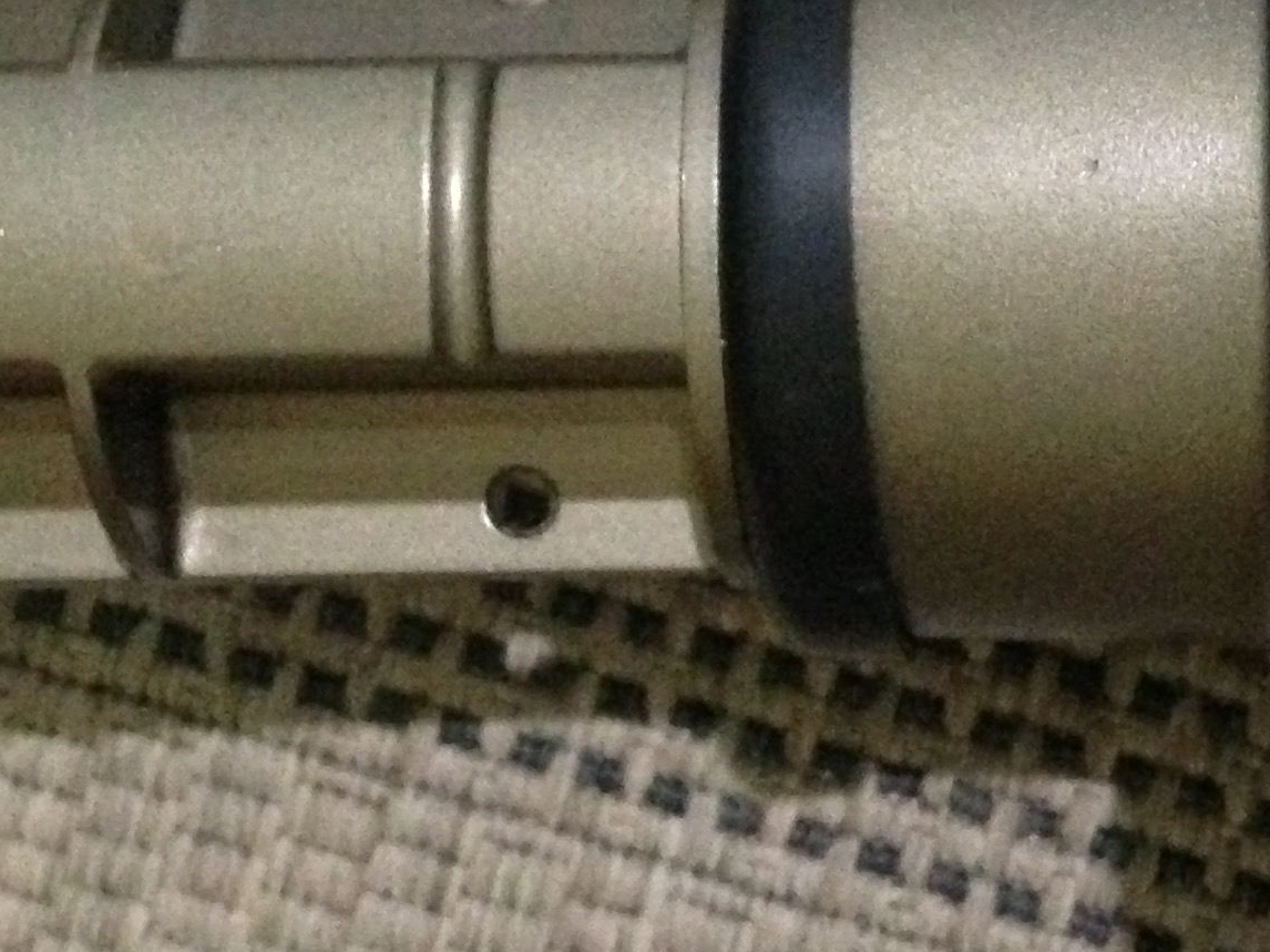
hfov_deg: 20.5
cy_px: 265
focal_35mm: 94
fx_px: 3448
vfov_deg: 15.7
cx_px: 1119
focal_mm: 4.12
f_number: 2.4
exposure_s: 1/15
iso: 800
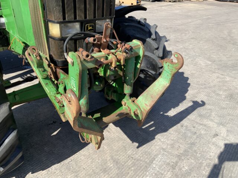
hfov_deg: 61.7
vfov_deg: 48.2
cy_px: 89
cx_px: 119
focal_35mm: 29
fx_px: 199
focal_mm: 3
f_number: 1.8
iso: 16
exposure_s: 1/1121
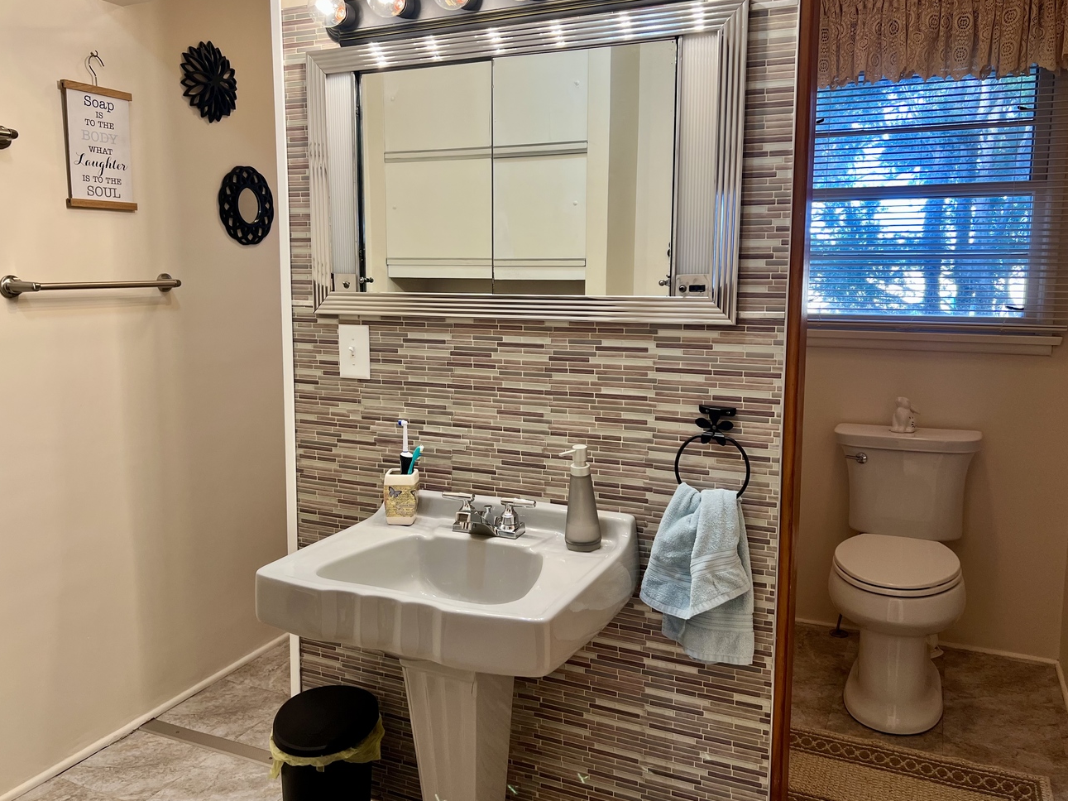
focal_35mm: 29
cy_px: 372
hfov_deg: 61.7
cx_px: 517
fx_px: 895
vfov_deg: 48.2
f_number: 1.5
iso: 64
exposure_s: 1/60
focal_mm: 5.7
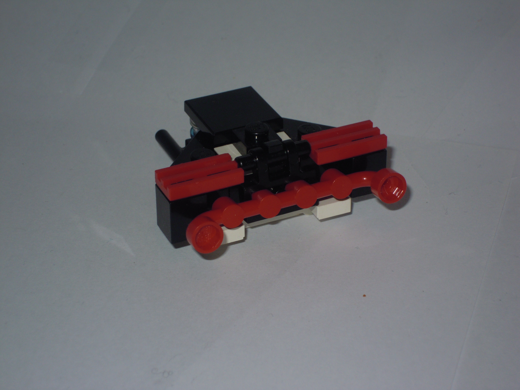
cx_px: 260
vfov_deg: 13.1
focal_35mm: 113
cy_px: 195
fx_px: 1697
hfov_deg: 17.4
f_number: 5.9
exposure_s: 1/60
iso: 125
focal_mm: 20.3
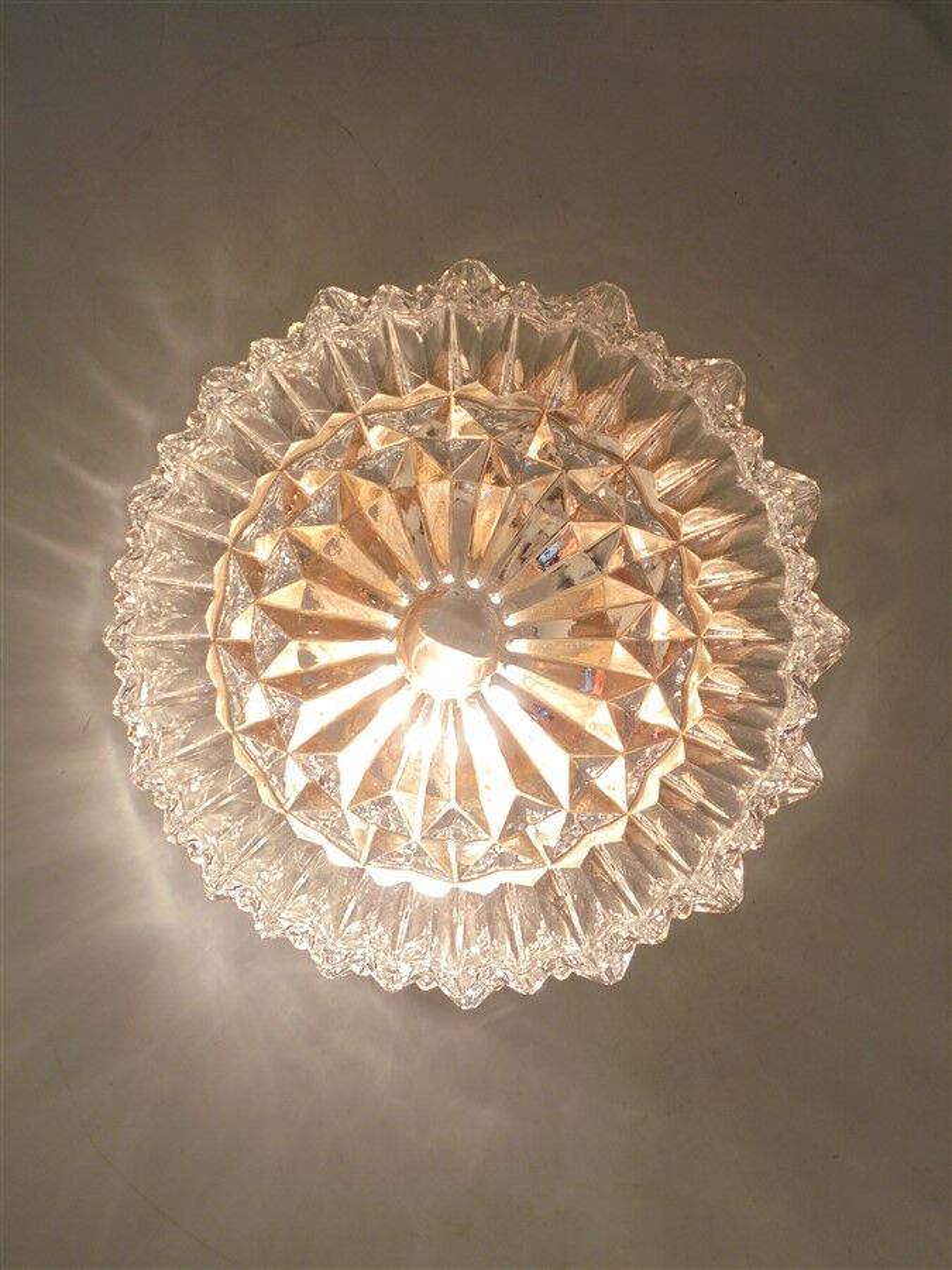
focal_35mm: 49
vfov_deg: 38.9
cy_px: 635
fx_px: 1797
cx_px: 476
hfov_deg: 29.7
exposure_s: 1/100
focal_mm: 8.9
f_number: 4.8
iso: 100
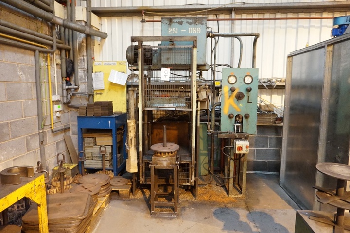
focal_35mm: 24
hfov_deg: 73.7
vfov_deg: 53.1
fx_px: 233
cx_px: 175
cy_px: 116
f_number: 3.5
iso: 3200
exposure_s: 1/13
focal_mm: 16
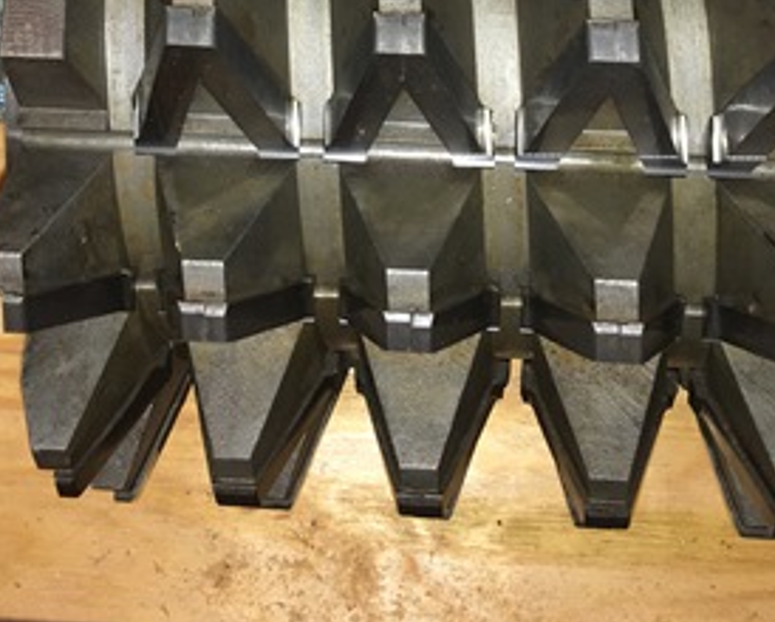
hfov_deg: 28.6
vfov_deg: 22.0
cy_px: -48
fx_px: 1516
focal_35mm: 66
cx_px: 334
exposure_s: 1/17
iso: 40
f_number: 2.2
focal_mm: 4.15
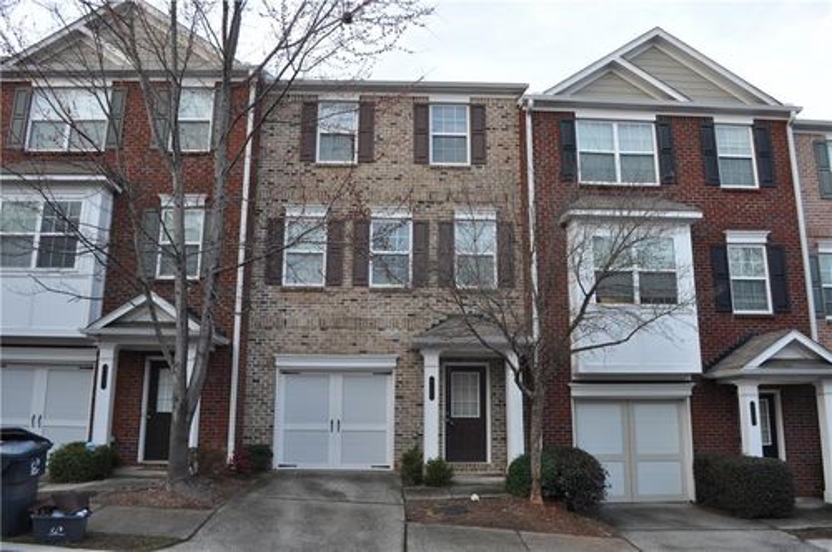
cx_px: 416
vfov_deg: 47.8
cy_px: 276
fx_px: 623
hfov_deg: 67.4
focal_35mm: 27
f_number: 5
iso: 400
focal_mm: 18
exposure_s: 1/100
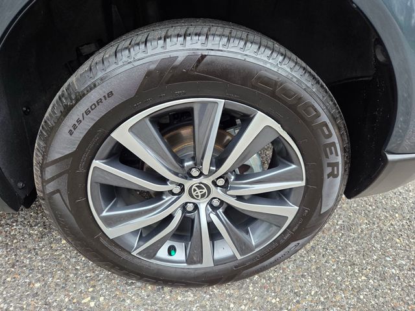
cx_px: 208
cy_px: 156
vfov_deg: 58.9
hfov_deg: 73.9
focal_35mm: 23
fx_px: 276
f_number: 1.8
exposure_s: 1/180
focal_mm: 5.4
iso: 200
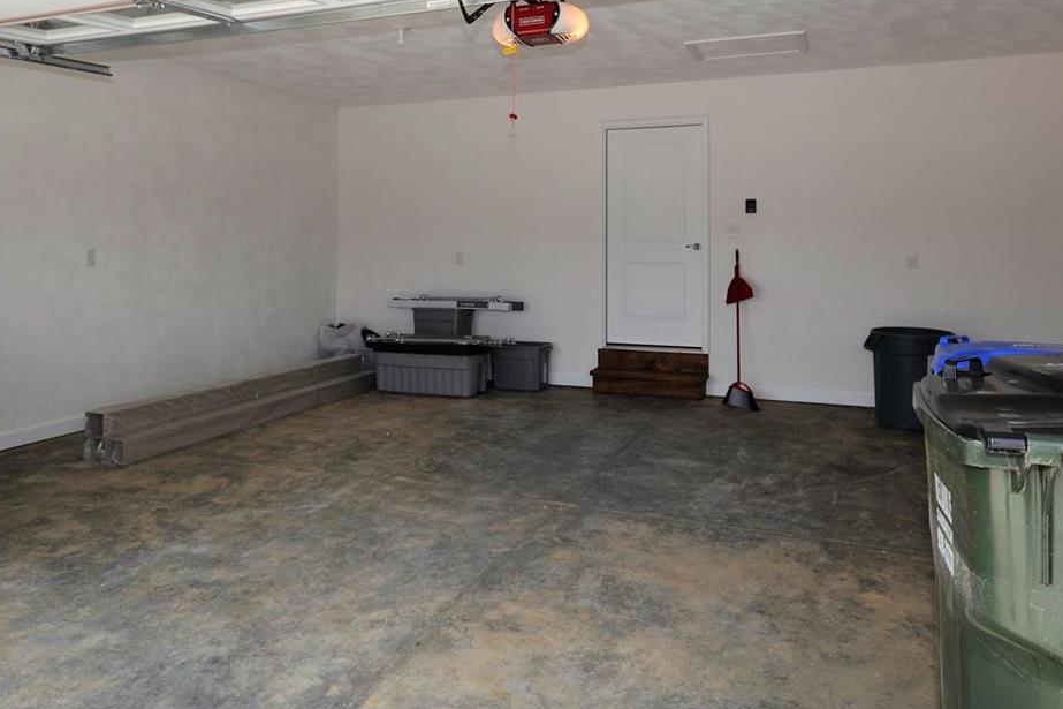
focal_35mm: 26
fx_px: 768
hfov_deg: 69.3
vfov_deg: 48.5
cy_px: 221
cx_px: 488
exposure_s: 1/125
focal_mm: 10
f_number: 5.6
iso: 100
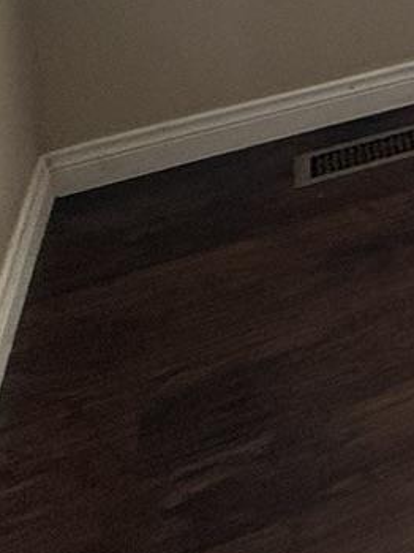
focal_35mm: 82
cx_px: 1364
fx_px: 1309
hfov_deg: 10.2
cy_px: -409
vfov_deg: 19.0
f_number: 2.2
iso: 64
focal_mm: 2.22
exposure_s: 1/120
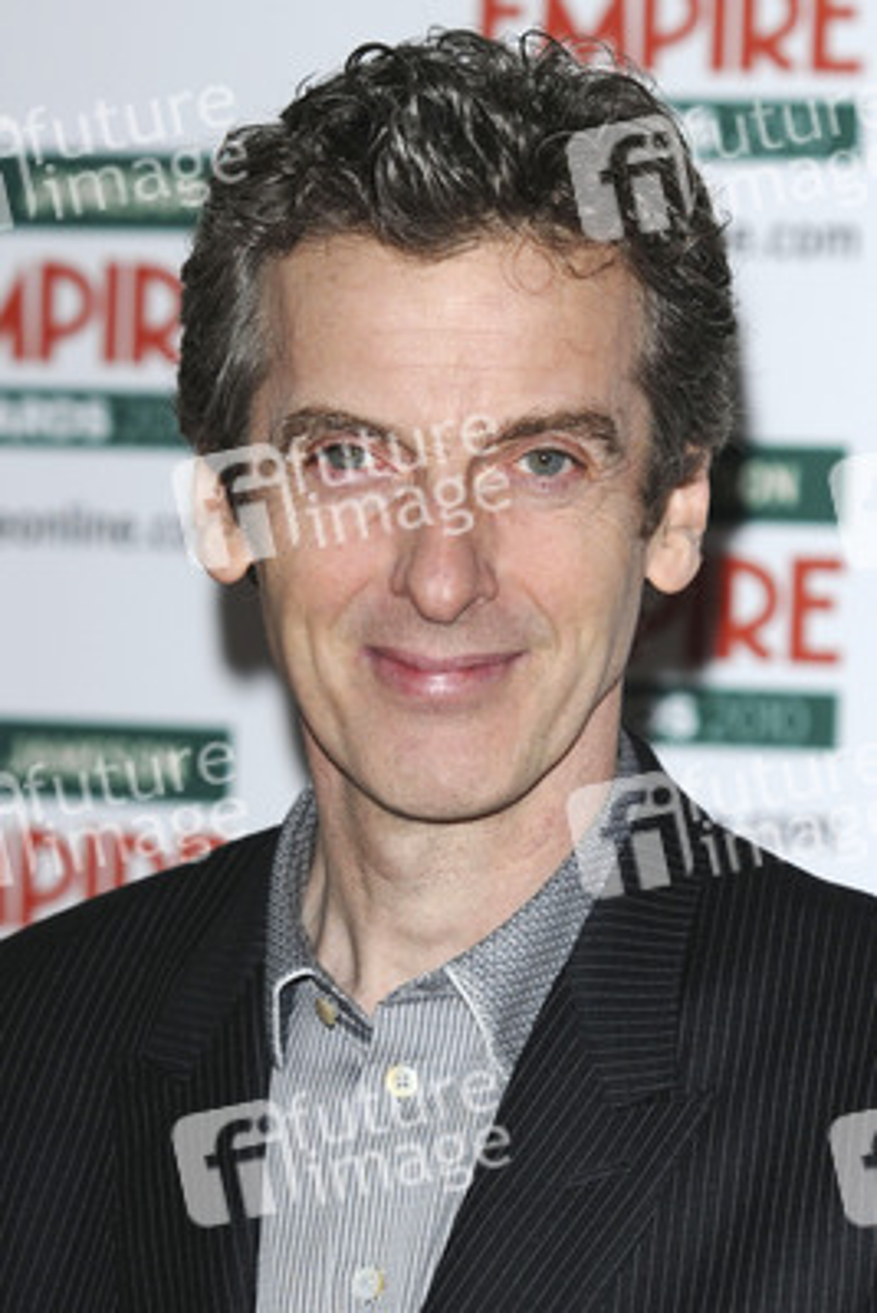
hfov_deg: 7.6
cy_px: 656
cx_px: 438
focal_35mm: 180
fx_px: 6571
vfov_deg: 11.4
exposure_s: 1/160
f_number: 5
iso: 400
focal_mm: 120
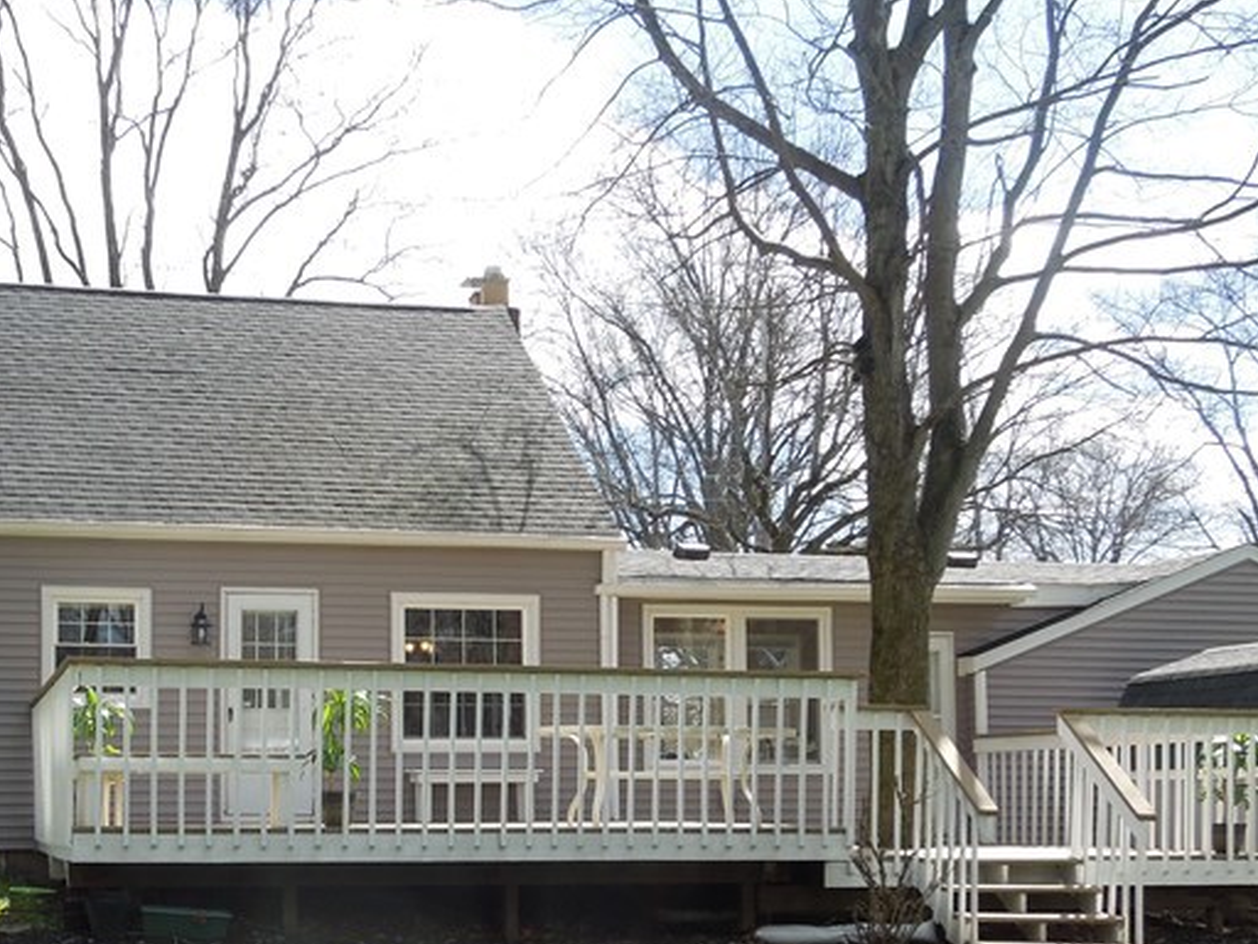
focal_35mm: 50
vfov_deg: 28.6
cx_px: 364
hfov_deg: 37.5
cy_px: 728
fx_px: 1817
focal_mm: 4.5
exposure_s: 1/400
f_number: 3.3
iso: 100
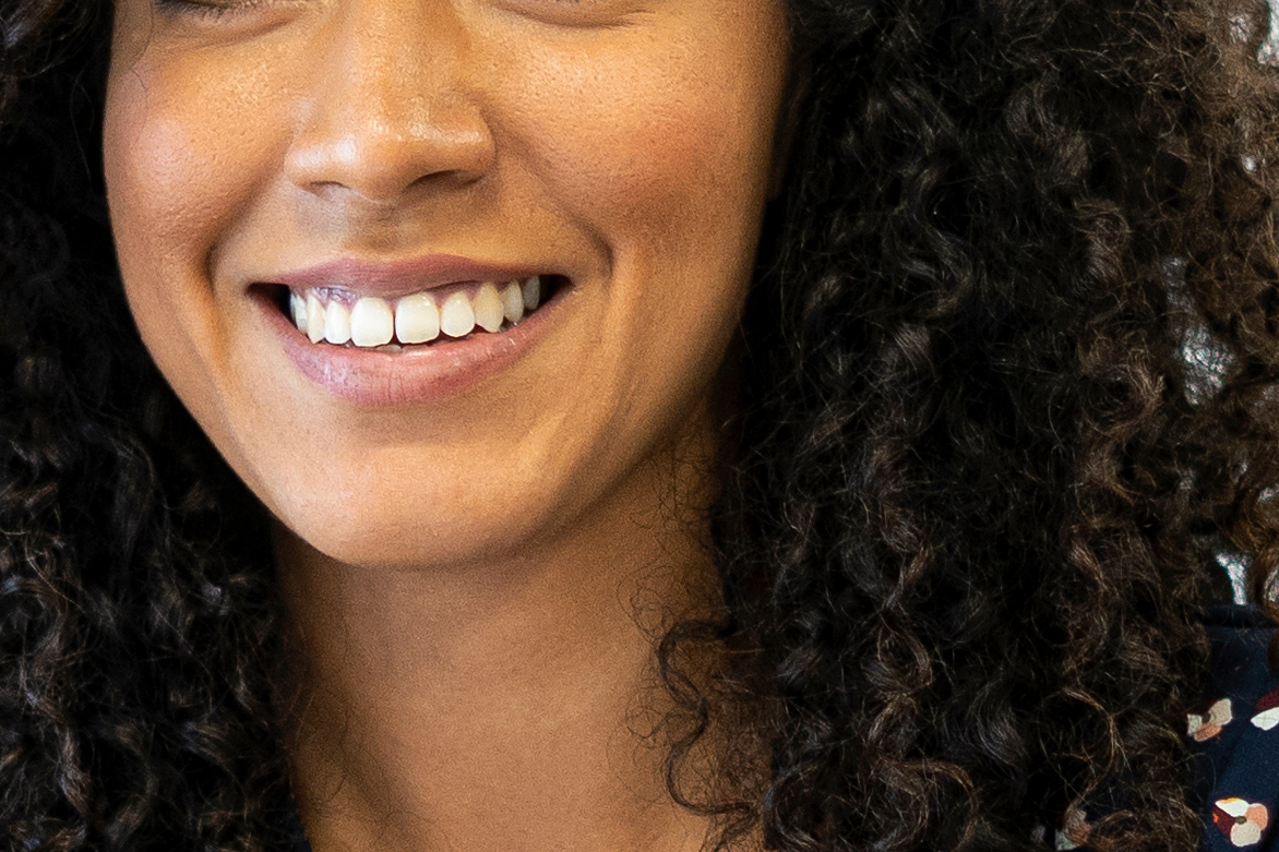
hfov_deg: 8.0
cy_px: 932
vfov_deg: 5.3
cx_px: 206
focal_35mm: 256
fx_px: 9093
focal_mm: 50
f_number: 1.8
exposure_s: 1/200
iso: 400
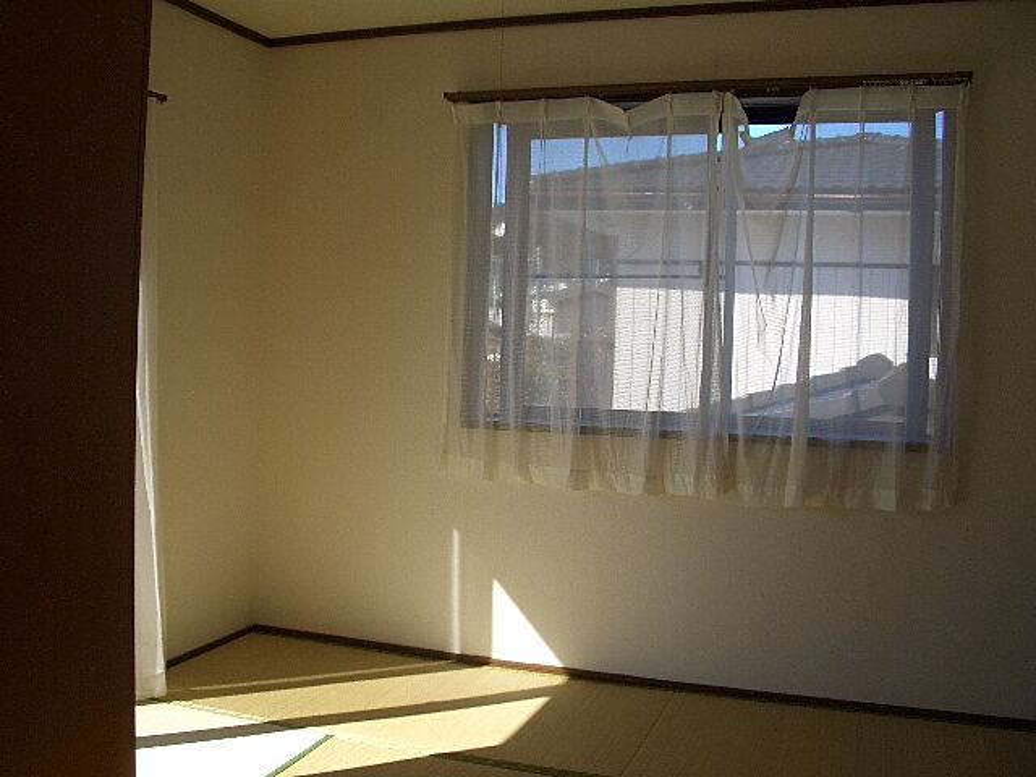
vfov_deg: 40.7
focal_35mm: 35
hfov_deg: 52.6
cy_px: 388
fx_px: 1047
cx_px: 518
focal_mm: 5.8
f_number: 4.3
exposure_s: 1/160
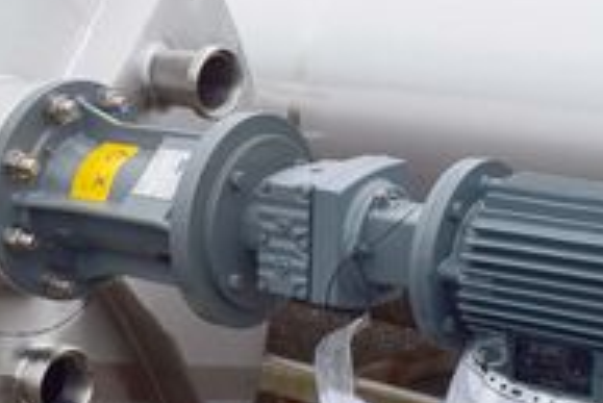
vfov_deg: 16.2
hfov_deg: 23.0
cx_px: -25
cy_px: 275
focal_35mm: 84
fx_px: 1408
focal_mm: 18
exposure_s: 1/200
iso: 400
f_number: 10
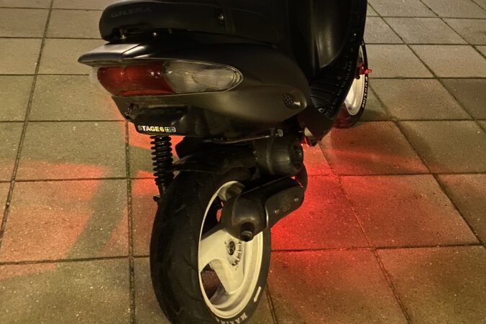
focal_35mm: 32
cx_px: 219
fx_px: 432
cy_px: 159
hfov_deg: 58.6
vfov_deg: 41.1
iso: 500
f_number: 1.8
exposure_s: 1/10
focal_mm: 4.25
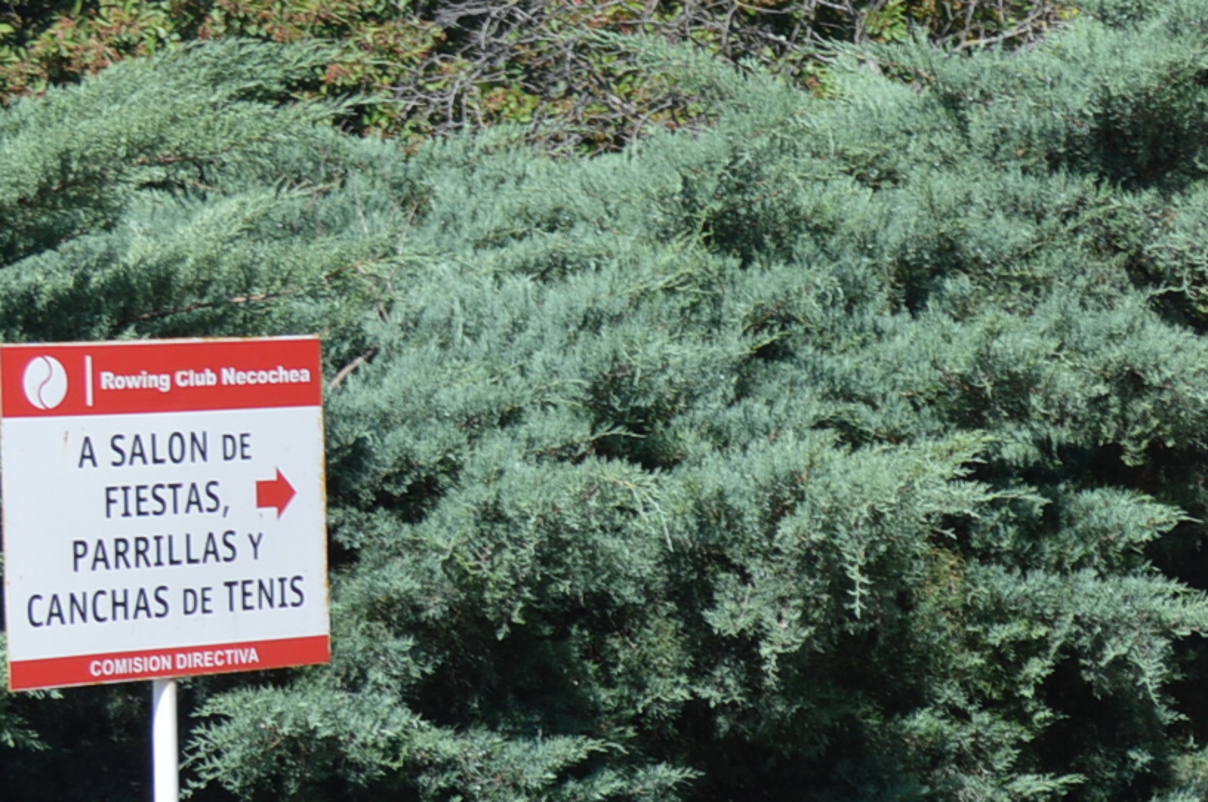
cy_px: 402
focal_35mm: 177
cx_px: 1962
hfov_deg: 11.1
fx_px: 5932
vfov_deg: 7.7
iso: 100
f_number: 7.1
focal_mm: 32
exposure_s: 1/200
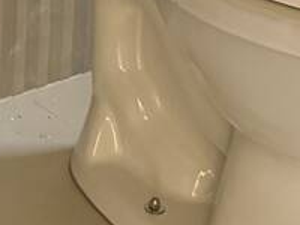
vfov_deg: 7.9
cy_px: -330
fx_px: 1499
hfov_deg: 10.9
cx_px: -168
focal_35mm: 173
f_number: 1.78
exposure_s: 1/60
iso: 640
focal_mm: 6.76
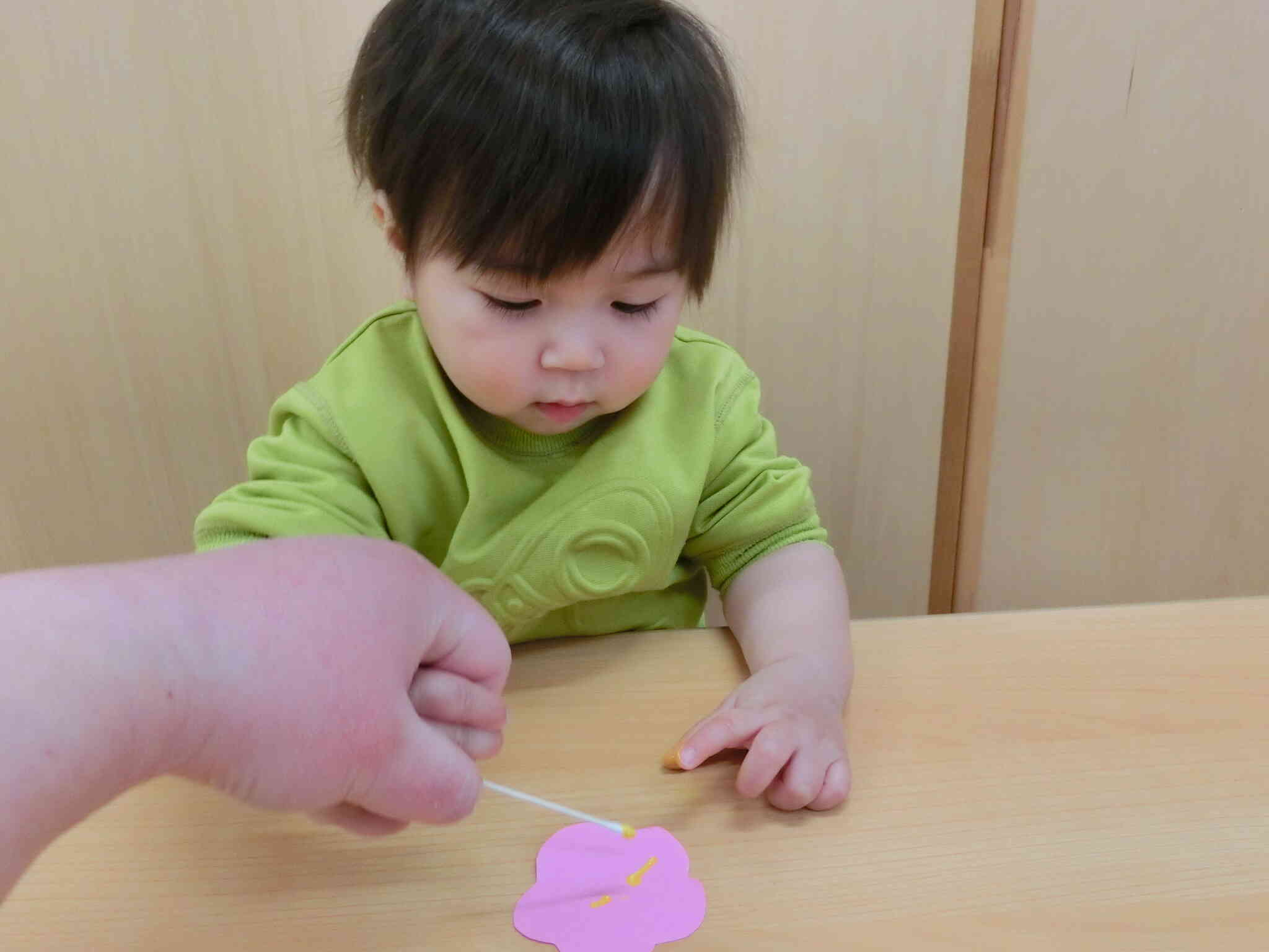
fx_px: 916
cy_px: 476
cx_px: 634
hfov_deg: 69.4
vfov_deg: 54.9
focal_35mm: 25
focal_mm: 4.5
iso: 400
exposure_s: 1/80
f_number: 3.5
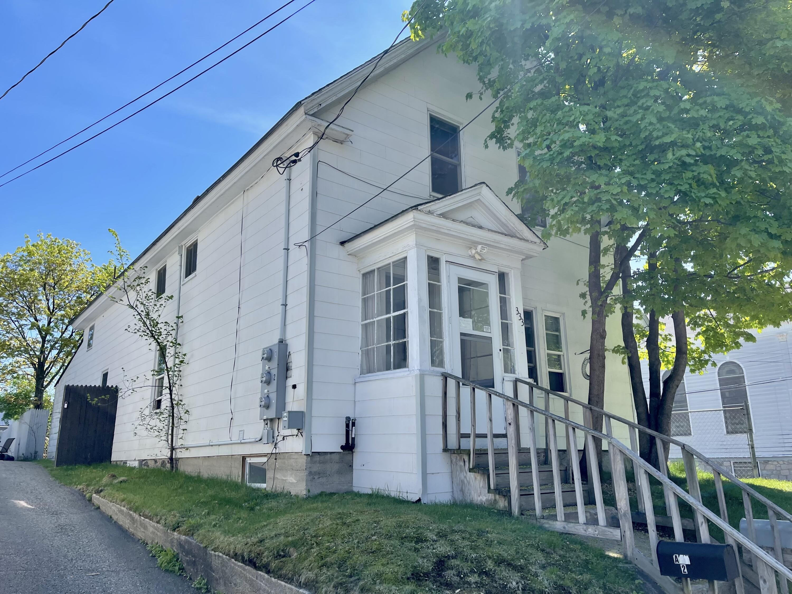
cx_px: 396
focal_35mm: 25
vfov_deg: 54.9
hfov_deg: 69.4
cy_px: 297
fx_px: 572
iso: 32
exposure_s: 1/2288
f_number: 1.6
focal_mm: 5.1
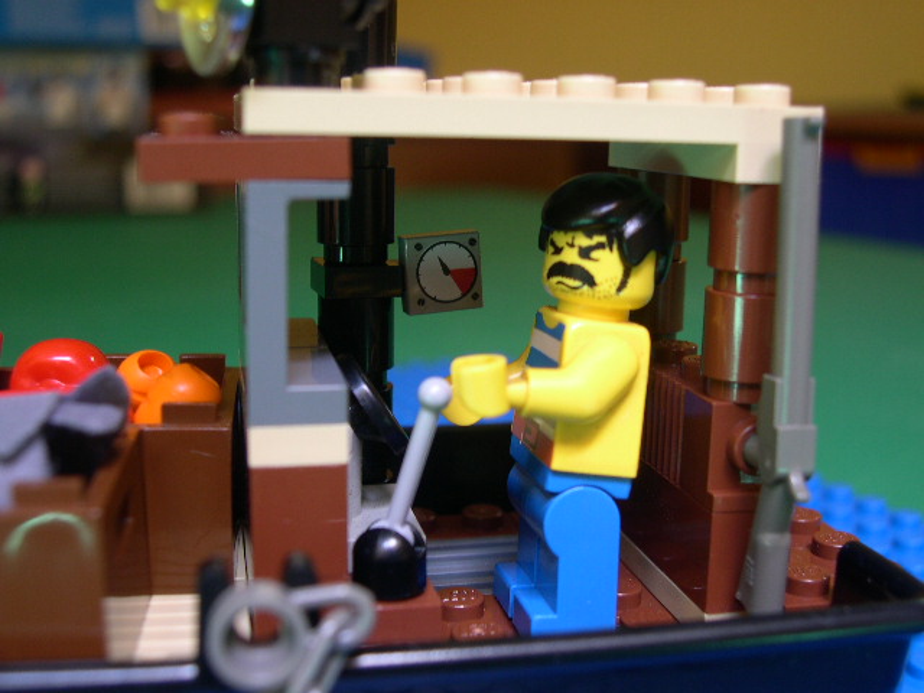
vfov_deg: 34.3
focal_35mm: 42
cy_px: 346
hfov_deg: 44.8
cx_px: 462
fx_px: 1121
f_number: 2.9
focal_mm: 9
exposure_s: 1/14.7
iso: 100
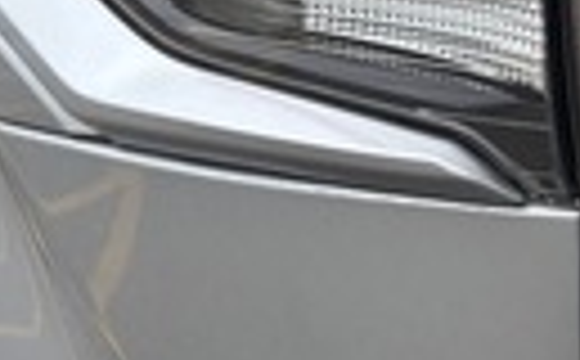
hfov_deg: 21.5
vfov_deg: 14.3
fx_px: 1420
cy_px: 38
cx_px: 683
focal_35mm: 90
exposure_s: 1/951
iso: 50
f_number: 1.6
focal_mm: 5.96
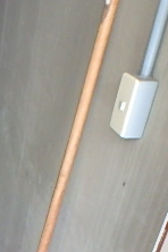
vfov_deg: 30.0
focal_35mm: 63
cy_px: 245
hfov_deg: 18.6
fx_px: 441
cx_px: -98
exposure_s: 1/30
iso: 500
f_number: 3.5
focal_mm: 3.7
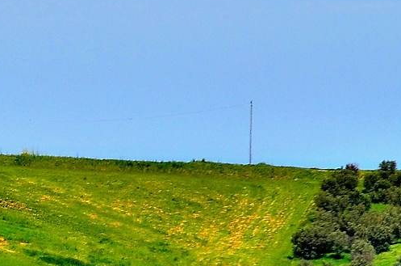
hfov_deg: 2.2
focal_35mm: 942
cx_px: -565
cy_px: 449
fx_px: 10469
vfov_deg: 1.5
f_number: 6.3
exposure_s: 1/640
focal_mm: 130
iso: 160
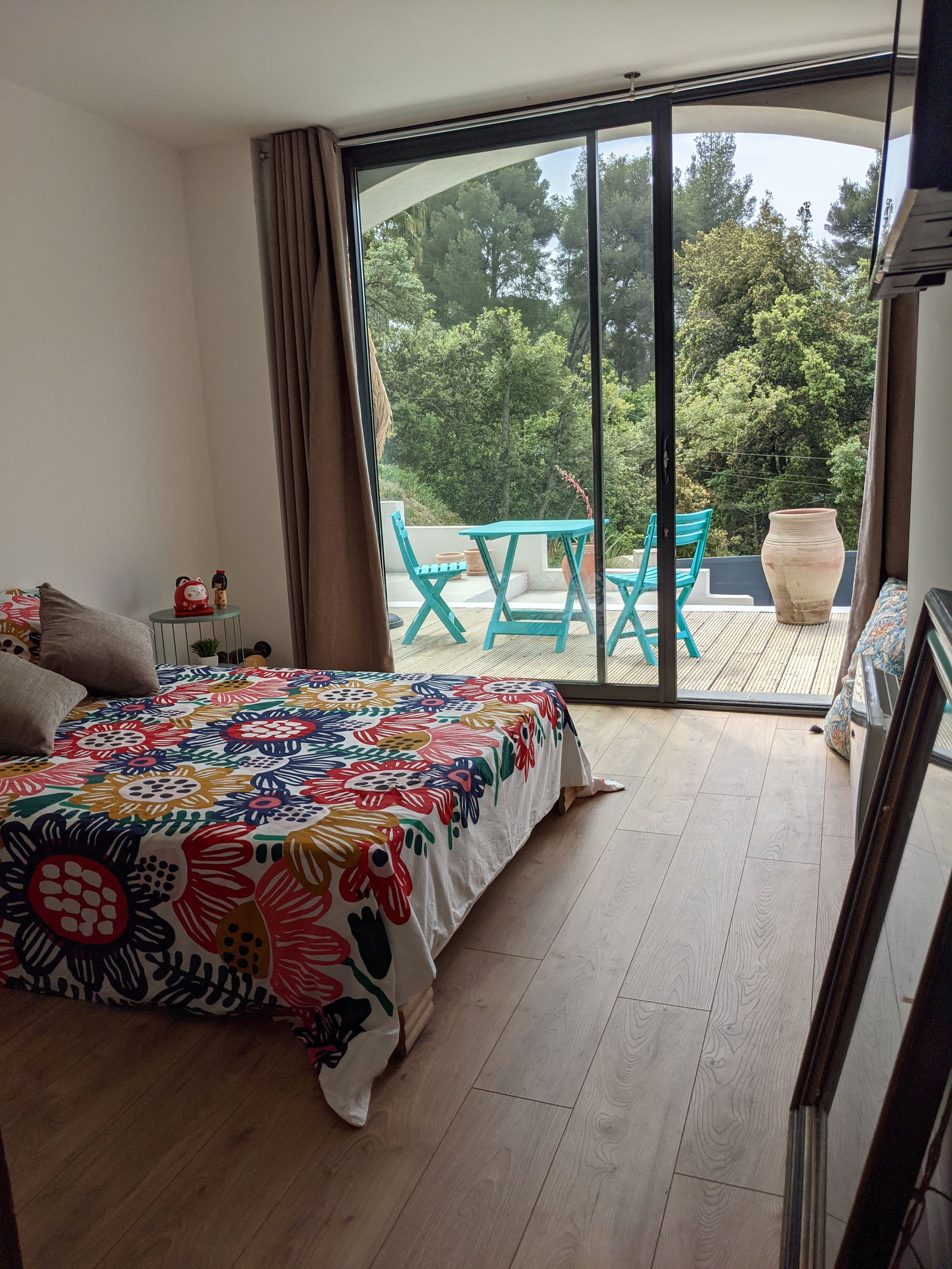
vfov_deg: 65.3
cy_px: 634
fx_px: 990
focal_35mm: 27
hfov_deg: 51.4
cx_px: 476
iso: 44
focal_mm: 4.38
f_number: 1.73
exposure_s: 1/1805
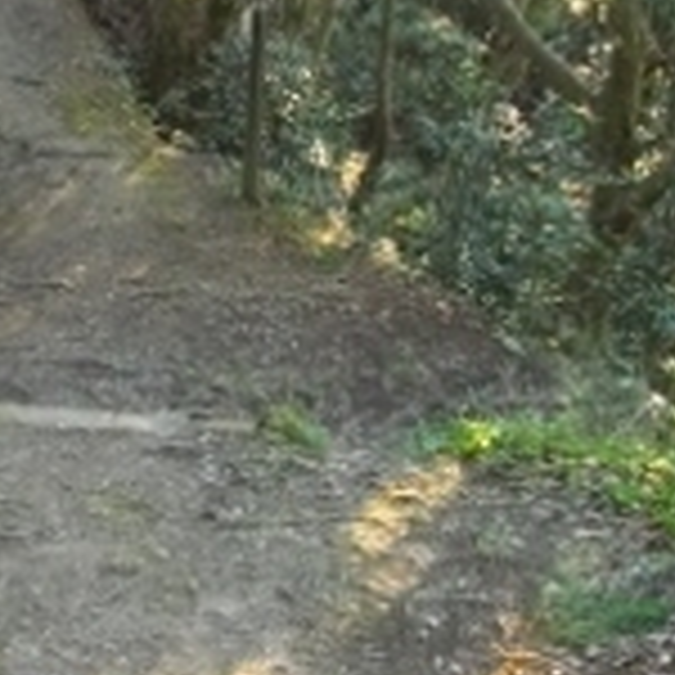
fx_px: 2074
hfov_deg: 18.3
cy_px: 200
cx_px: 99
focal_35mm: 94
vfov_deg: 18.4
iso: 460
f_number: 2.9
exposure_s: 1/50
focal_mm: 5.7
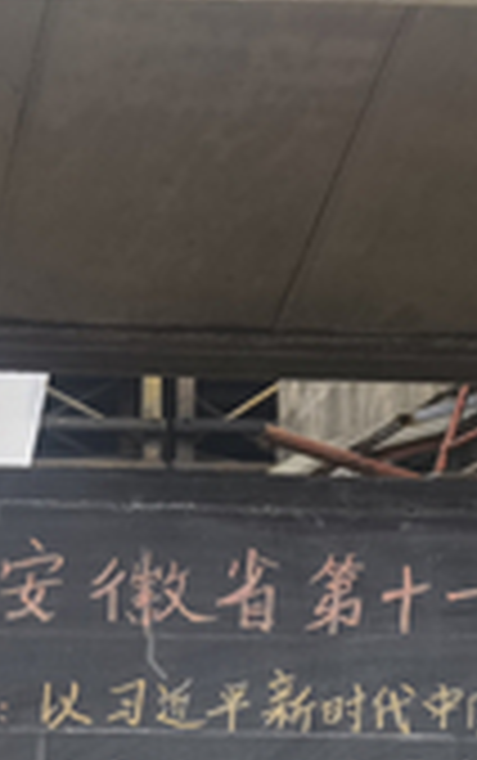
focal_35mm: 108
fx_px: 2241
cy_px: 800
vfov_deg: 18.6
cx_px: -292
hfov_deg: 11.5
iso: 50
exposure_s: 1/604
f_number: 1.9
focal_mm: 6.67
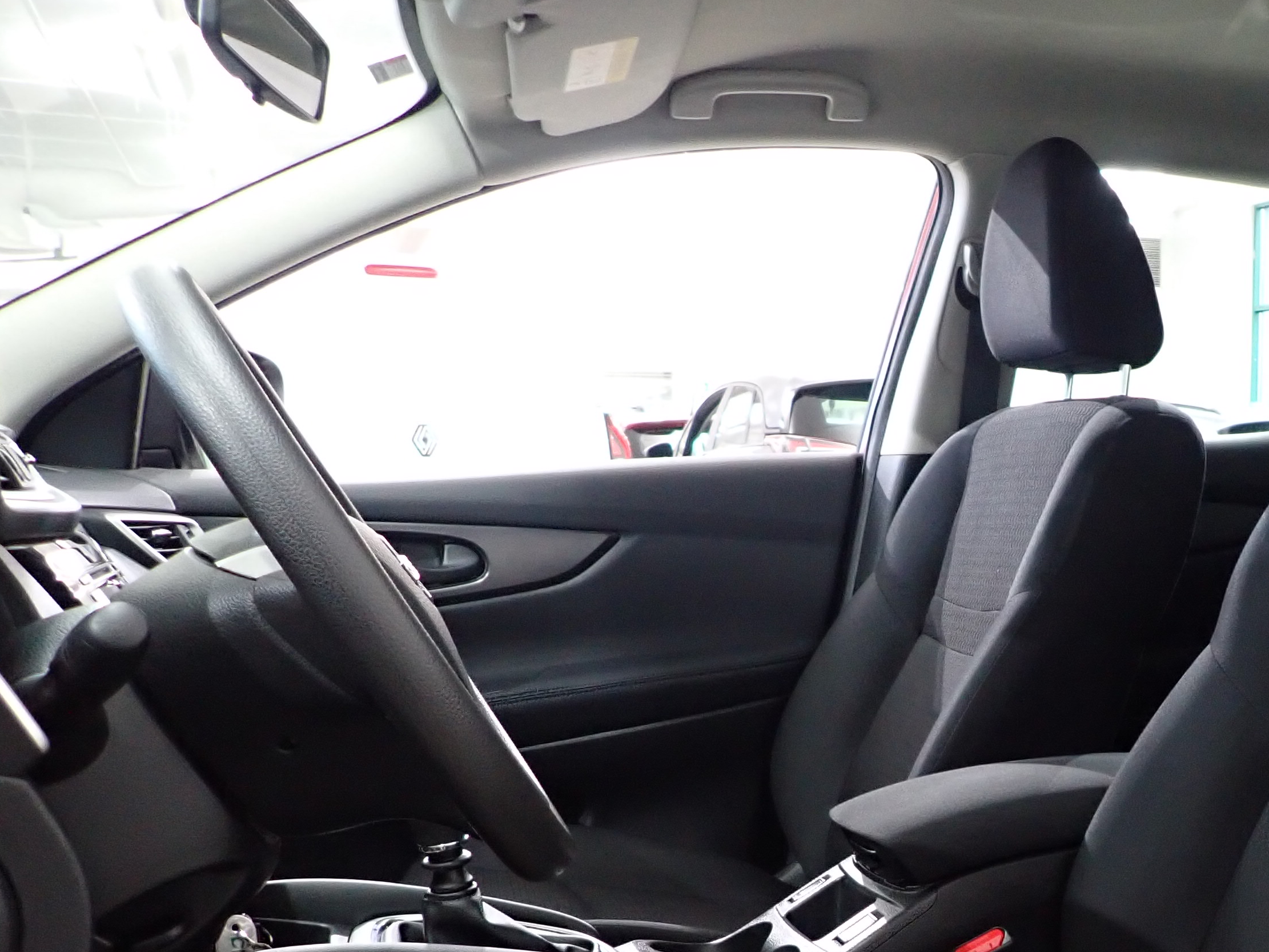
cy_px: 761
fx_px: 1650
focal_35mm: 45
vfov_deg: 31.4
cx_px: 1034
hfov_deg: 40.2
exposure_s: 1/30
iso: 500
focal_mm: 4.5
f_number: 2
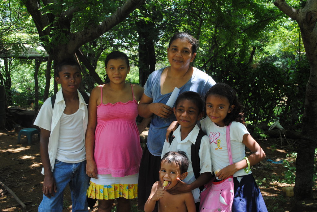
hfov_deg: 44.9
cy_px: 106
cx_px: 158
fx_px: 383
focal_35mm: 44
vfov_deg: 30.9
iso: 200
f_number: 5.6
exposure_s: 1/125
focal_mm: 29
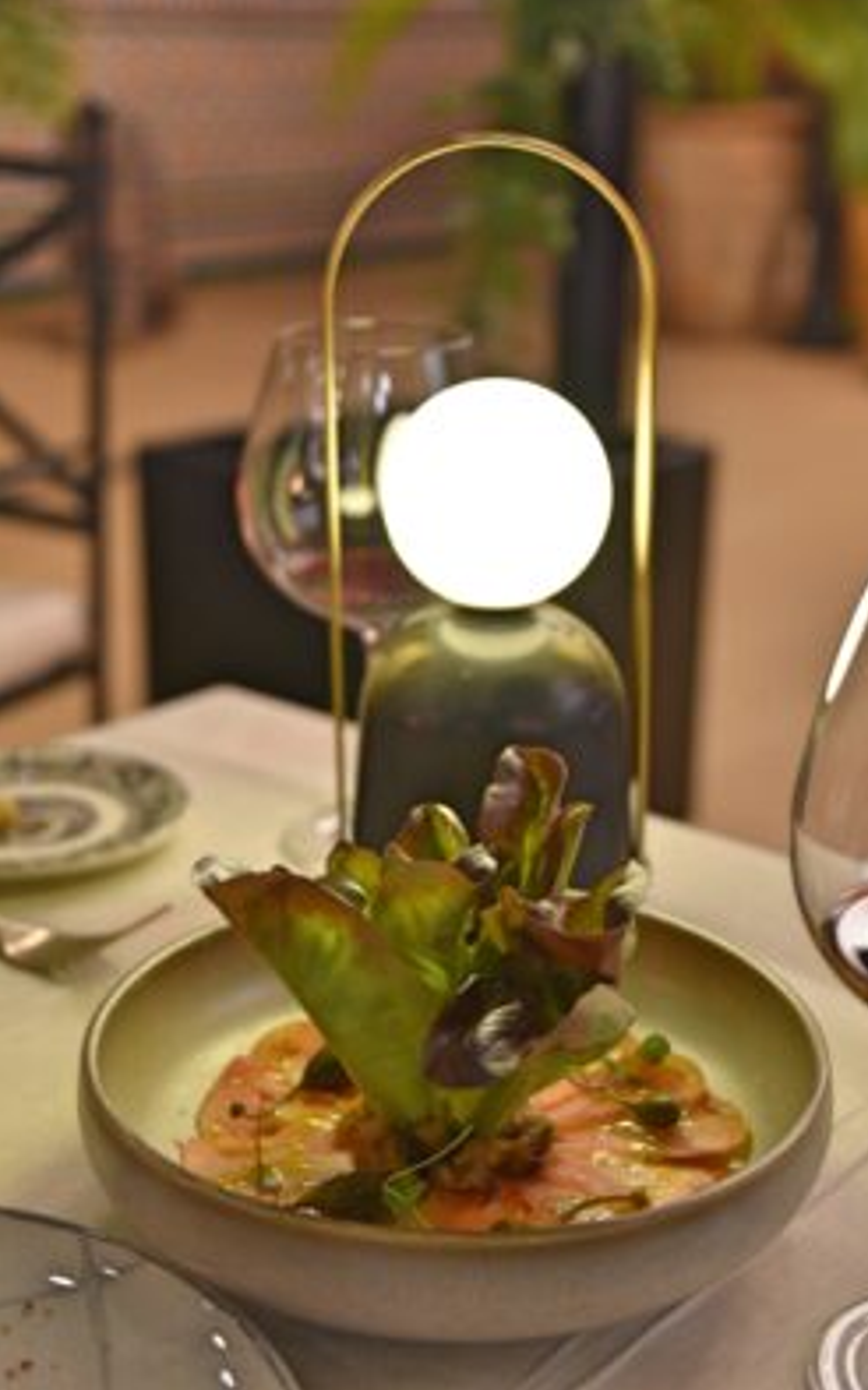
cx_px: 464
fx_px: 2159
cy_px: 688
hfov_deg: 22.7
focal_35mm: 57
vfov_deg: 35.7
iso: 800
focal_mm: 55
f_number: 4.5
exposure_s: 1/20
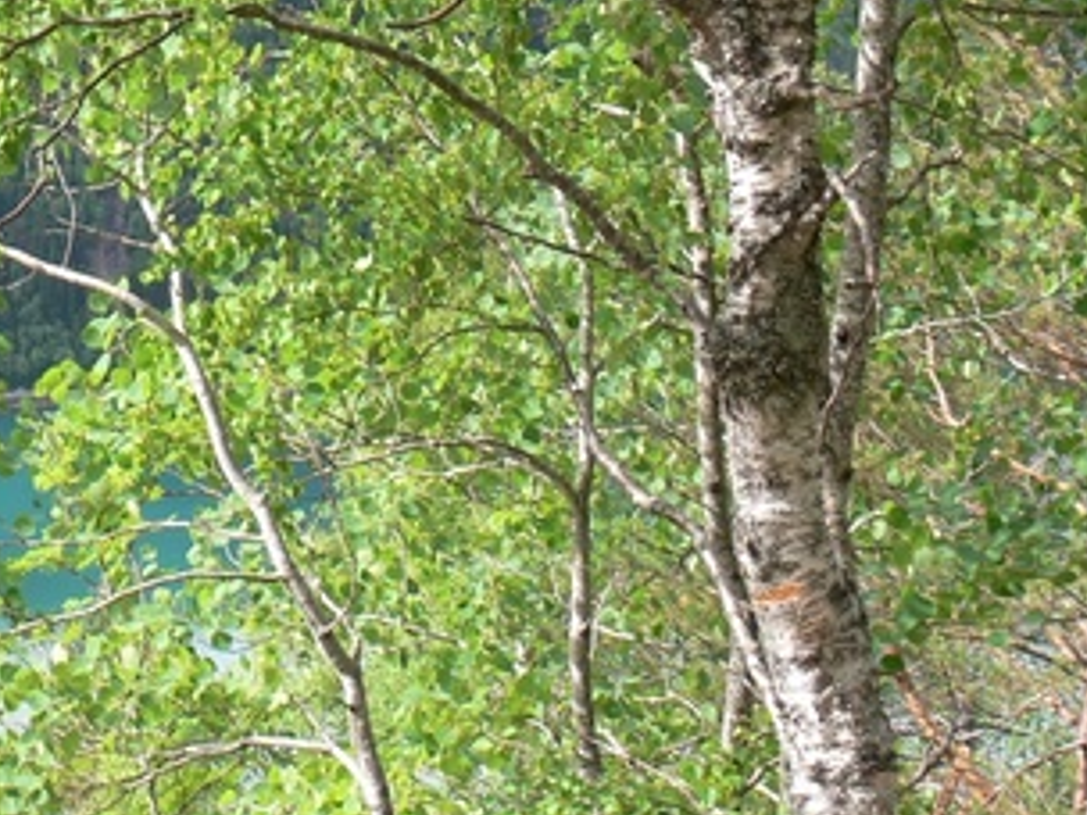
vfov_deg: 13.2
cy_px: 200
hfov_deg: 17.0
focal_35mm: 112
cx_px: -114
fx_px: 3517
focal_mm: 9.2
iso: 80
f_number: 4
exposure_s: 1/50
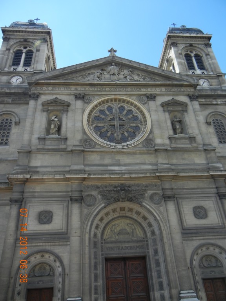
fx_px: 261
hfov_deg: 46.8
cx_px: 113
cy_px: 150
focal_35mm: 30
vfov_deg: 60.0
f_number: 3.5
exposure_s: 1/786
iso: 160
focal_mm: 5.4
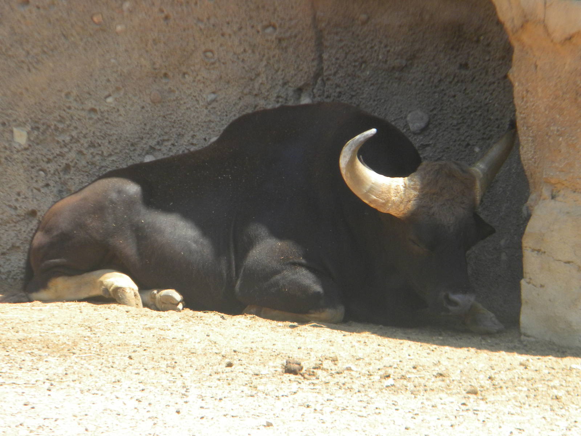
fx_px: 4364
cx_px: 290
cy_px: 218
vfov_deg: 5.7
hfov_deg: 7.6
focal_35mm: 260
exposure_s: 1/500
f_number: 5.4
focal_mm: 47
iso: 195
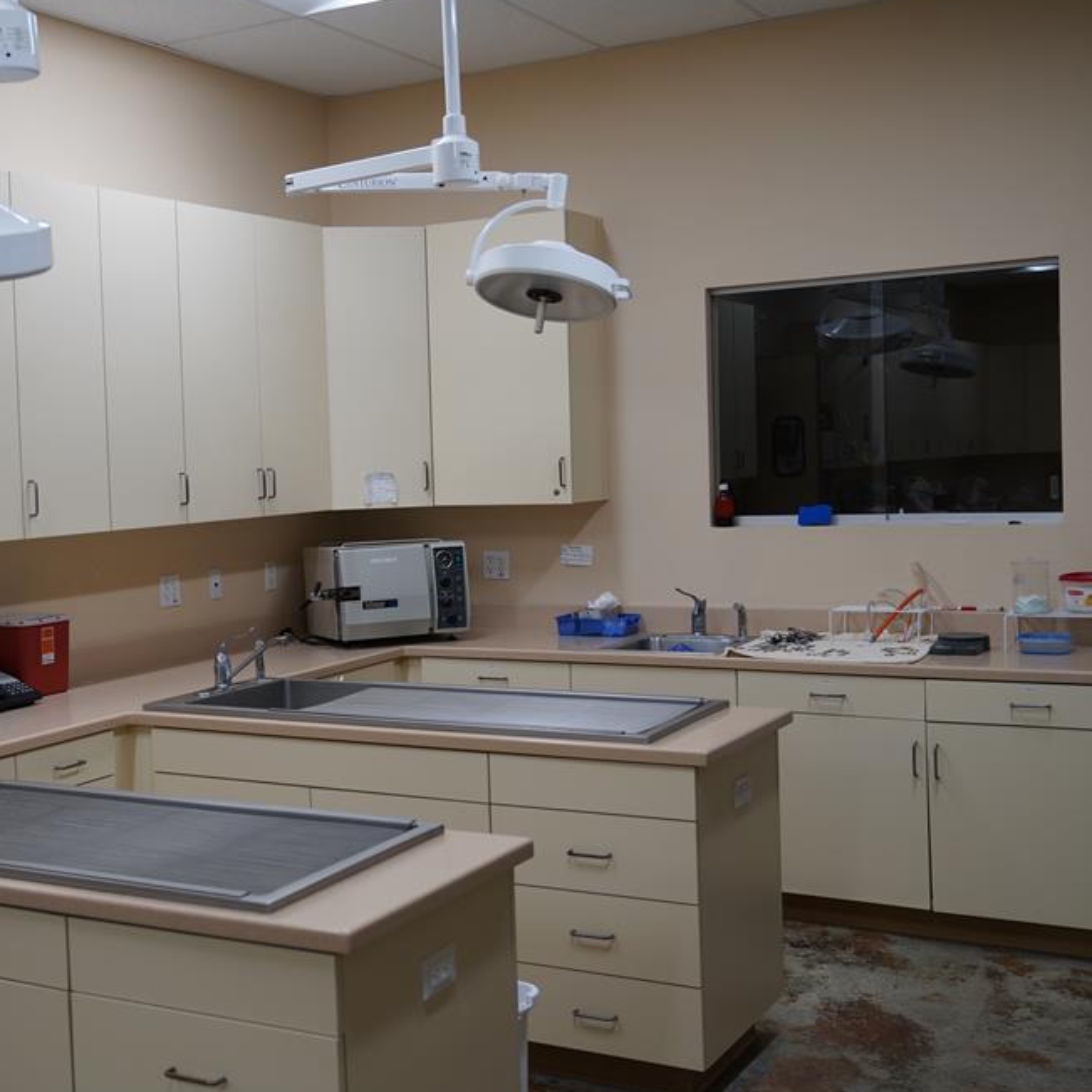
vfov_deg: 36.1
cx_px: 299
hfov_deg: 35.4
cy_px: 543
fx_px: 1677
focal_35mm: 47
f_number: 4
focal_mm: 36
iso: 500
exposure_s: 1/160
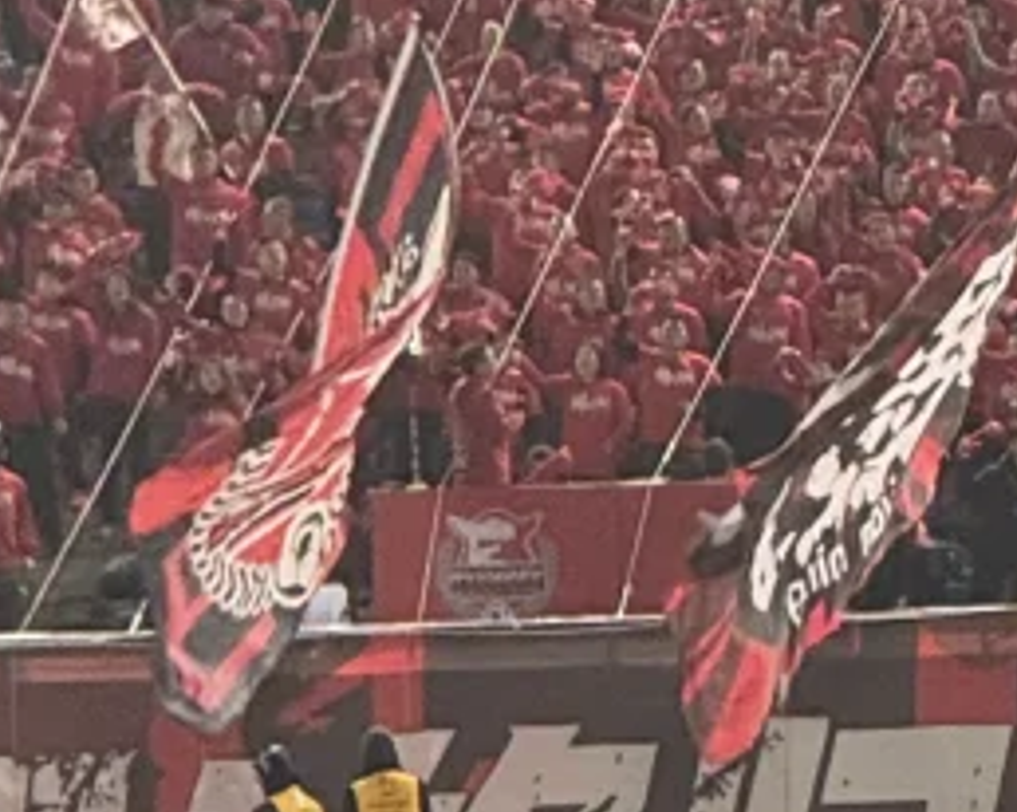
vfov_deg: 2.4
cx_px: 1983
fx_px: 19700
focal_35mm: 655
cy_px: -99
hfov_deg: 2.9
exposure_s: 1/99
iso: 125
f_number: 2.8
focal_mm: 15.66
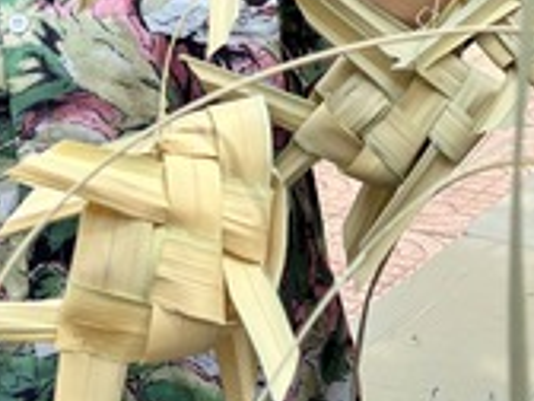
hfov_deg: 19.8
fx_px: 1527
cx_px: 213
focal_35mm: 99
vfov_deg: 13.7
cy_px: -258
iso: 50
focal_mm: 5.96
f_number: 1.6
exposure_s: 1/335
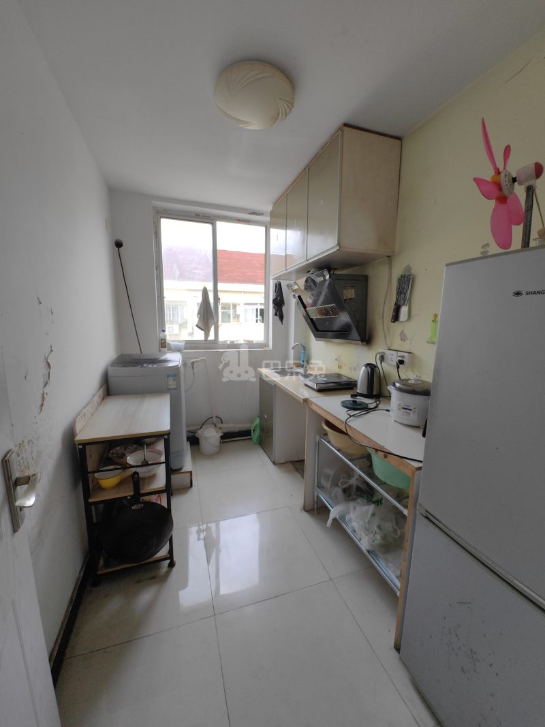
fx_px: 273
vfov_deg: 106.2
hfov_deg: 89.9
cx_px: 272
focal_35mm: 13
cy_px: 364
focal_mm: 1.95
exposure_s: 1/100
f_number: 2.2
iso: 50
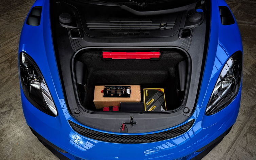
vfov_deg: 47.5
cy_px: 93
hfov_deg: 70.4
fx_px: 181
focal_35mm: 26
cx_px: 130
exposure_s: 1/100
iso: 100
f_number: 1.78
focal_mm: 6.76
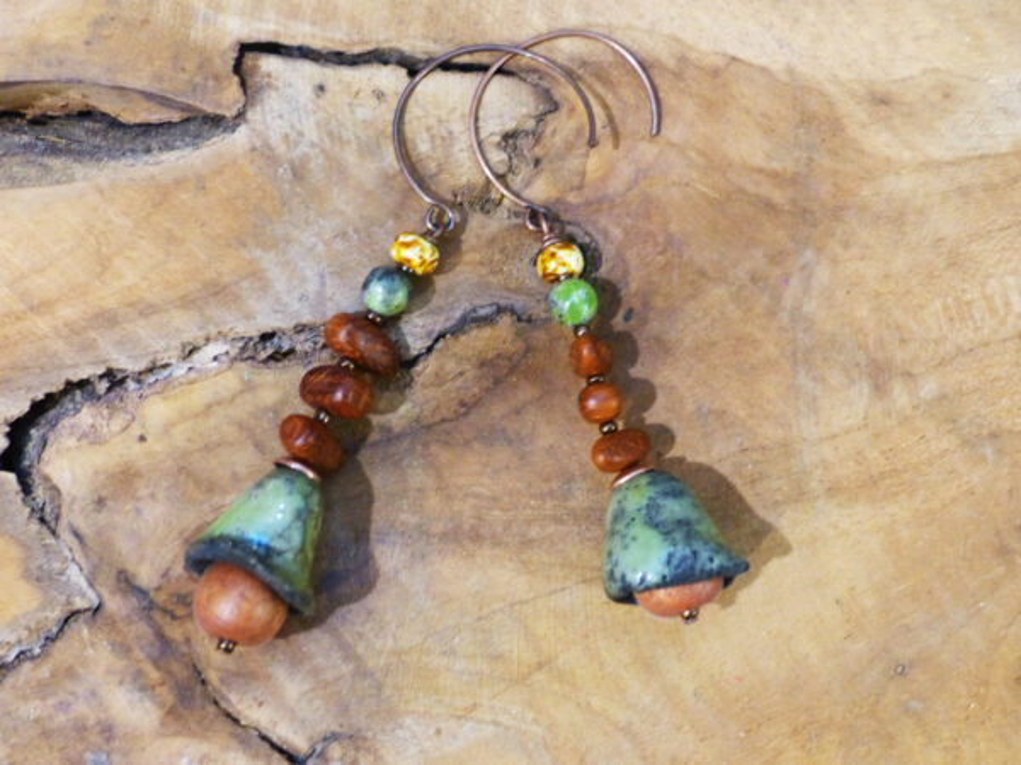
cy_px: 382
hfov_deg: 34.9
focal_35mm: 55
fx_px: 1622
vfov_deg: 26.6
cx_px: 510
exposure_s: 1/15
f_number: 2.8
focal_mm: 9.9
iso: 400
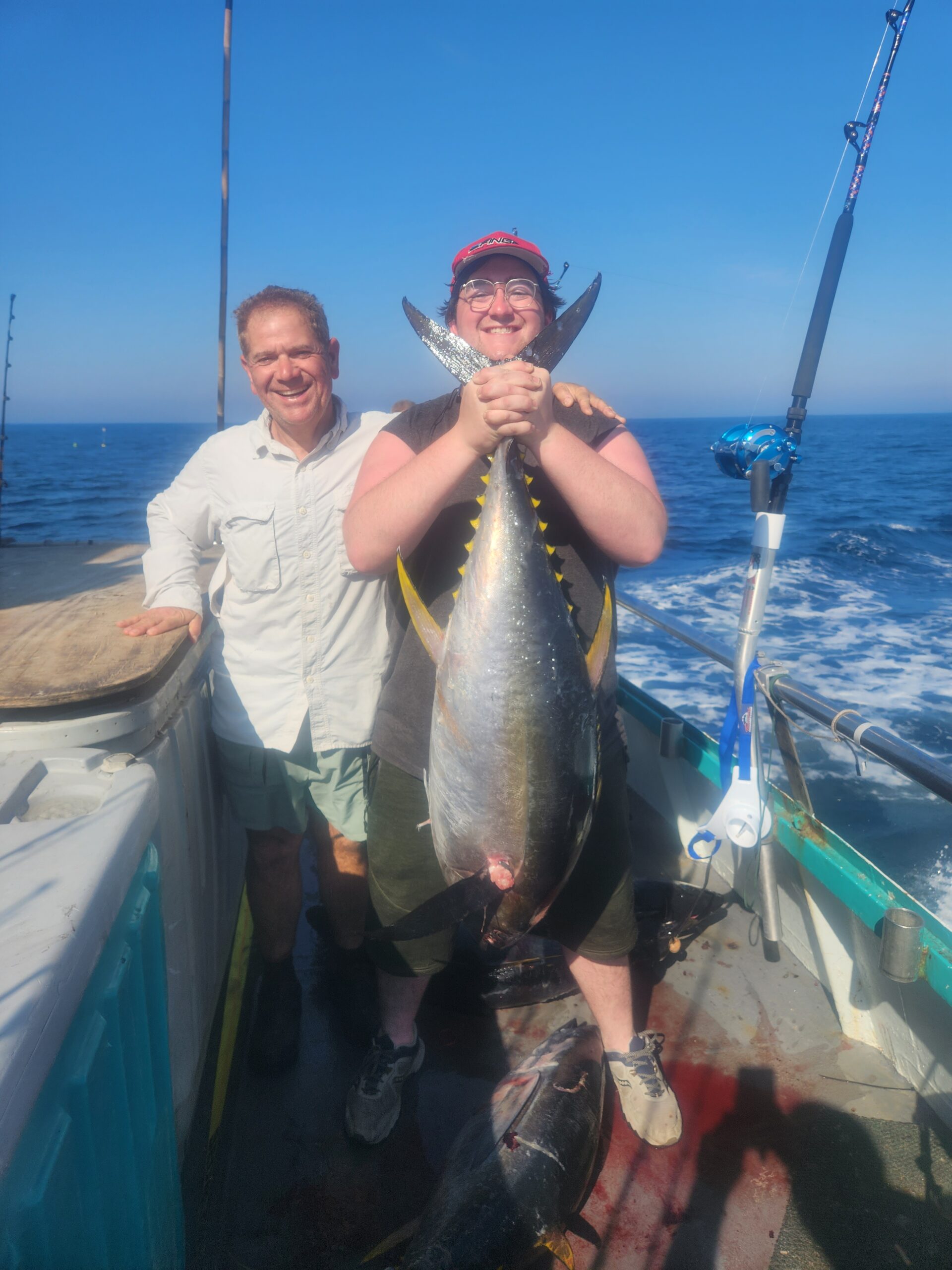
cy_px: 635
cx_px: 476
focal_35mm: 23
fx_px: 843
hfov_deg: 58.9
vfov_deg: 73.9
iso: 20
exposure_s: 1/2216
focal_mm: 5.4
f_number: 1.8
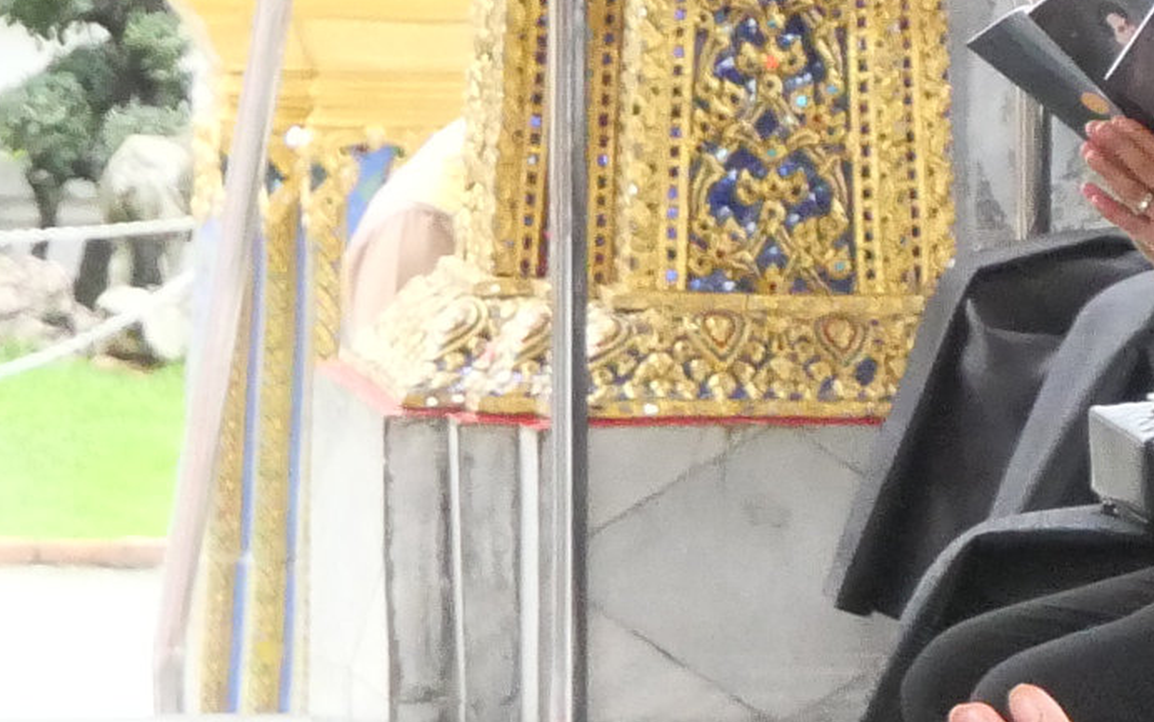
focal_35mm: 678
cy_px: 1336
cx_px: 2288
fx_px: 21330
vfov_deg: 1.9
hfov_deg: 3.1
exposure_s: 1/400
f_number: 5.6
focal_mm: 60
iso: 3200
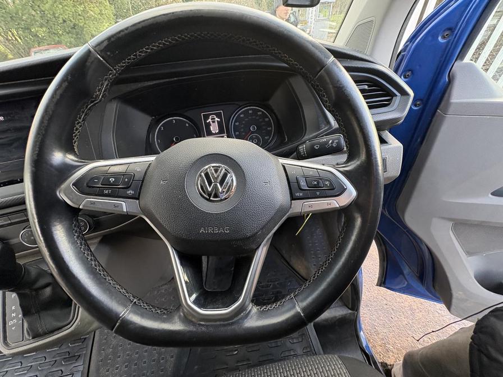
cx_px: 252
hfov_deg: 102.1
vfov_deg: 85.7
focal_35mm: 14
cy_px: 188
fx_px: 203
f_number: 2.2
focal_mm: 2.22
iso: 200
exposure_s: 1/80
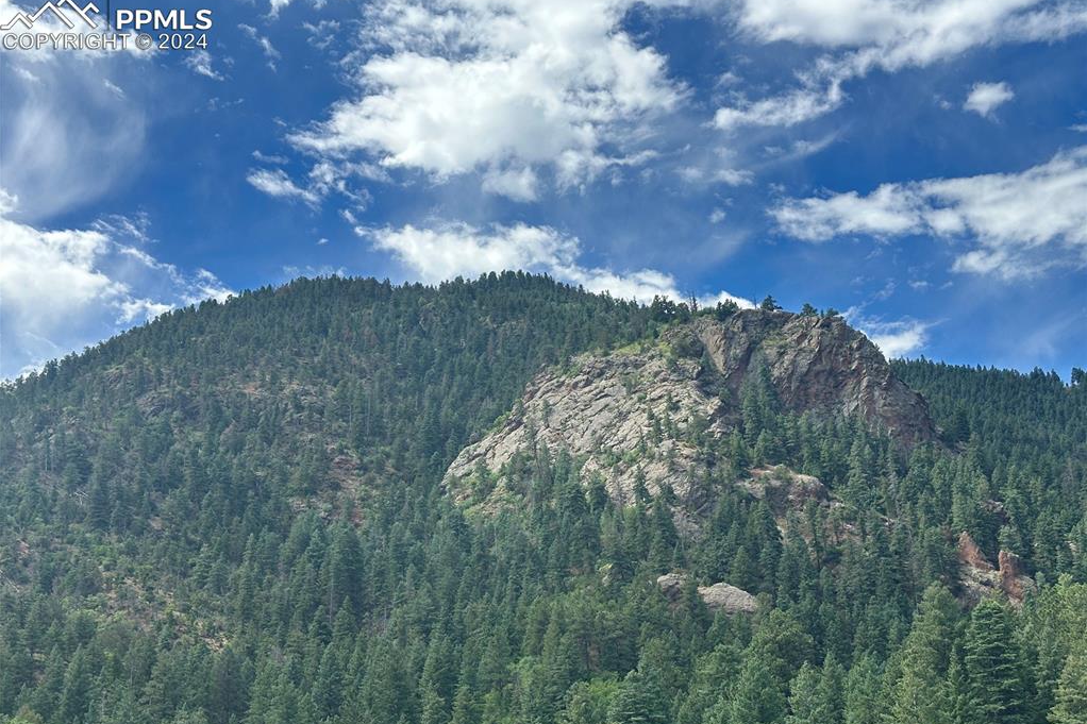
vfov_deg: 27.0
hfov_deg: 39.6
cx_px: 544
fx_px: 1509
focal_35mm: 50
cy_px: 398
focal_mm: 6.86
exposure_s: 1/2597
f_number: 1.78
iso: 64
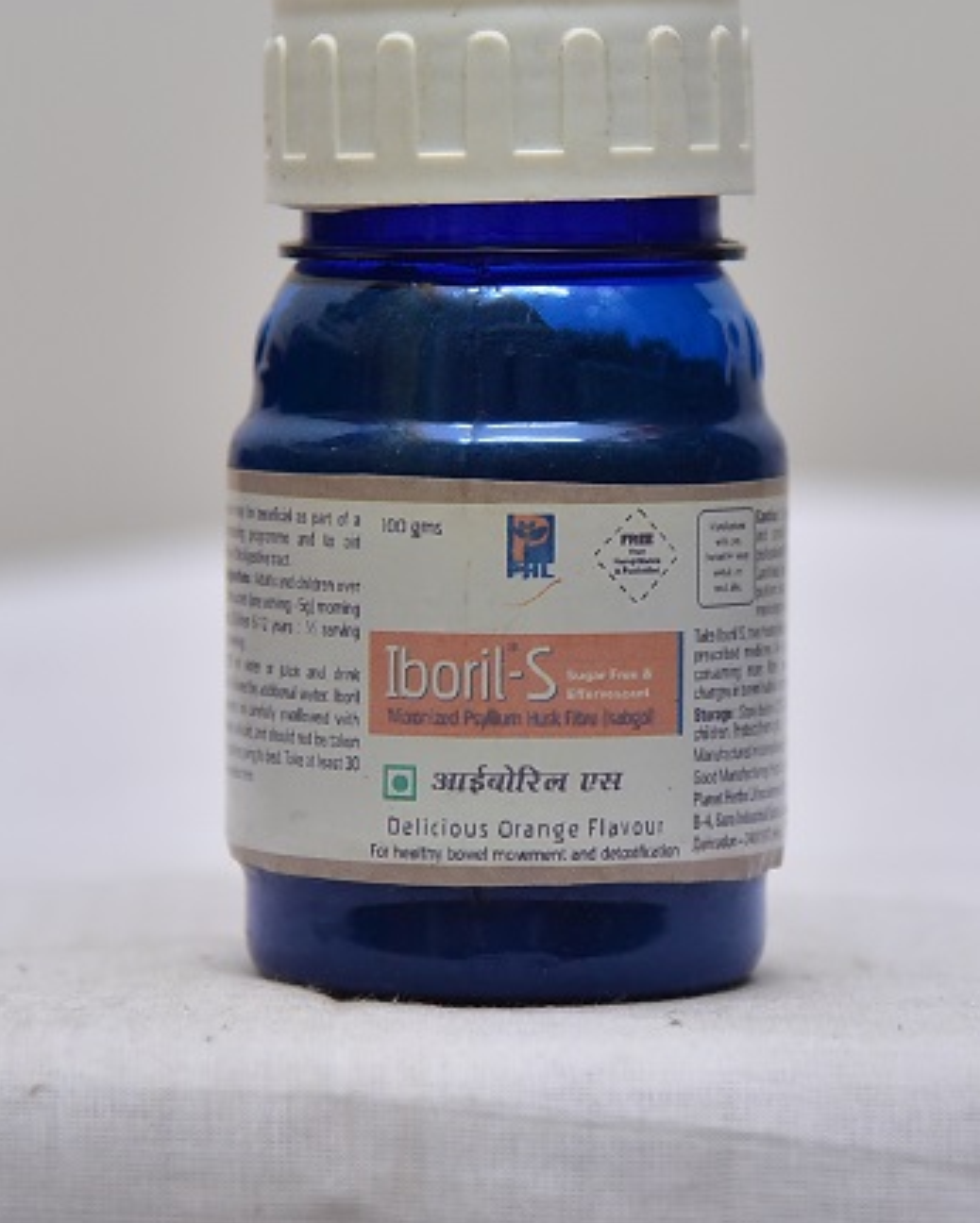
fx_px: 4963
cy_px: 490
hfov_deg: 11.3
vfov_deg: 14.0
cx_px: 487
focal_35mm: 137
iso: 1600
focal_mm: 120
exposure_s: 1/125
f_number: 4.5
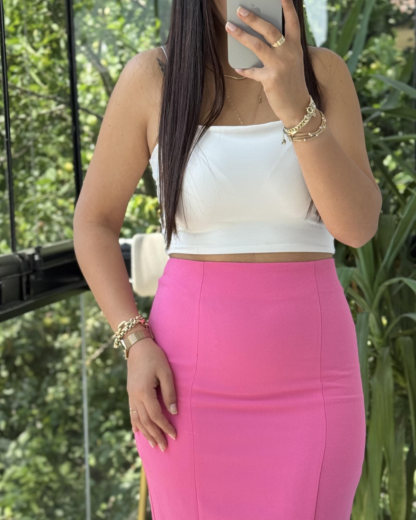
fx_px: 1231
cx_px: 268
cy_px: 305
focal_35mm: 80
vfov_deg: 23.8
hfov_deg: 19.1
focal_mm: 6.76
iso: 64
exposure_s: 1/241
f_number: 1.78
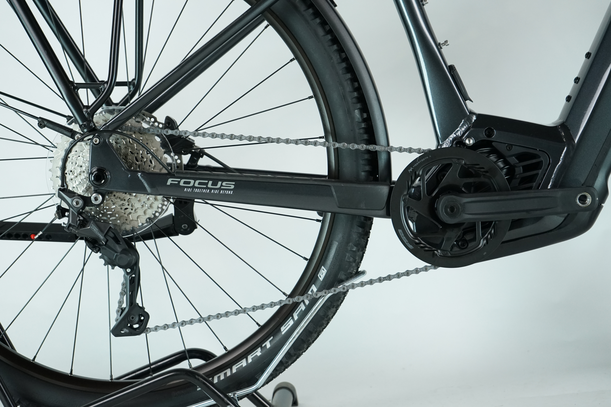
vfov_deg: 19.5
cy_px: 204
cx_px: 306
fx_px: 1188
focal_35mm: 70
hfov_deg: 28.8
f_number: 5.6
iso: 2000
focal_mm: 70
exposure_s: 1/200
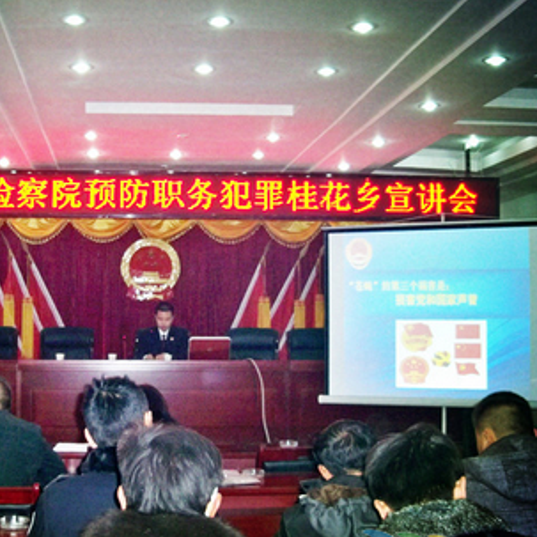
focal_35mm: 51
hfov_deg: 32.8
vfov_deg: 33.4
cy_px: 276
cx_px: 144
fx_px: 895
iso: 200
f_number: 3.5
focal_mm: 6.2
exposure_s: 1/30
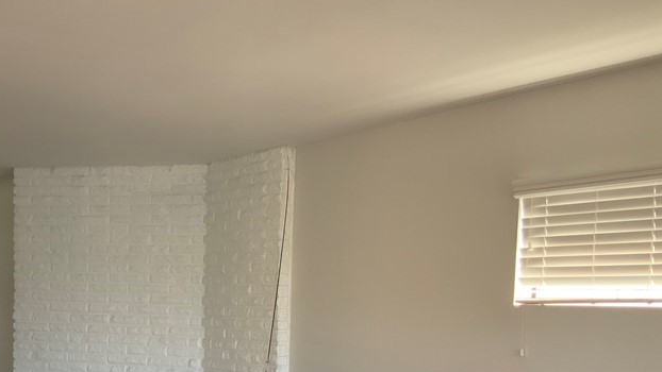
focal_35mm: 52
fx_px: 913
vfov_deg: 22.3
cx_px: 178
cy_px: 366
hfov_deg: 39.0
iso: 64
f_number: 1.8
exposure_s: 1/117
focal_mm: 3
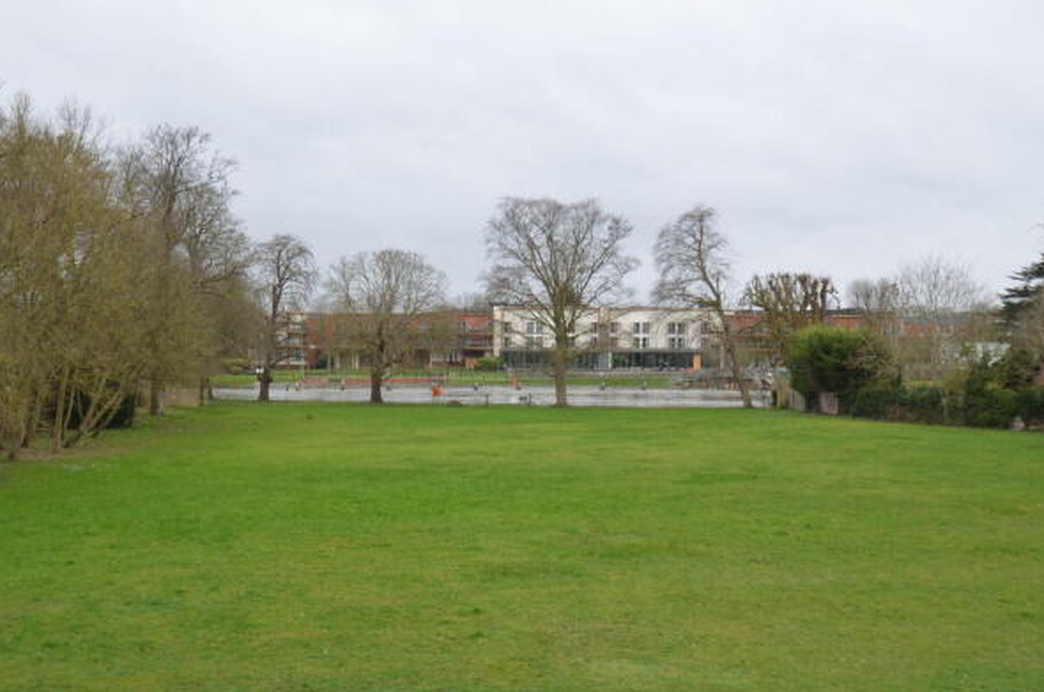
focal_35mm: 40
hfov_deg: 48.5
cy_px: 350
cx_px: 474
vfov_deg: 33.3
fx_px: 1158
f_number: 5.6
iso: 200
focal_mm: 24
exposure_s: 1/125
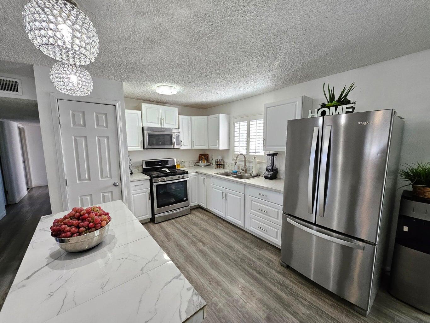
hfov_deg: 106.2
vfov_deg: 89.9
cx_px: 215
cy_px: 162
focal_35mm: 13
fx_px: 162
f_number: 2.2
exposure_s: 1/60
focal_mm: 1.74
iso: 160
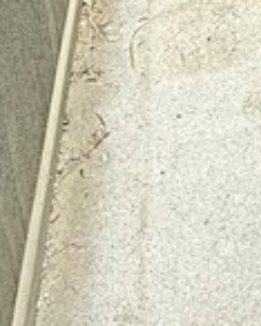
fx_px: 926
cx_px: 415
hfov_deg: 14.7
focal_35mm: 96
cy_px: -373
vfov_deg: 15.1
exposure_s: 1/1901
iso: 50
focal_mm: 2.22
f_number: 2.2
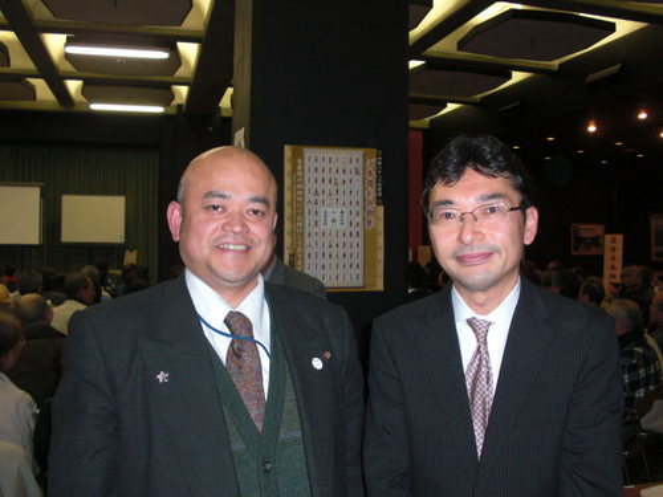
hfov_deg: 51.4
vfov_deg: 39.7
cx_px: 332
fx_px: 690
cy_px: 248
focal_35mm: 36
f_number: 2.8
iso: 200
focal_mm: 6.3
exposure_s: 1/60
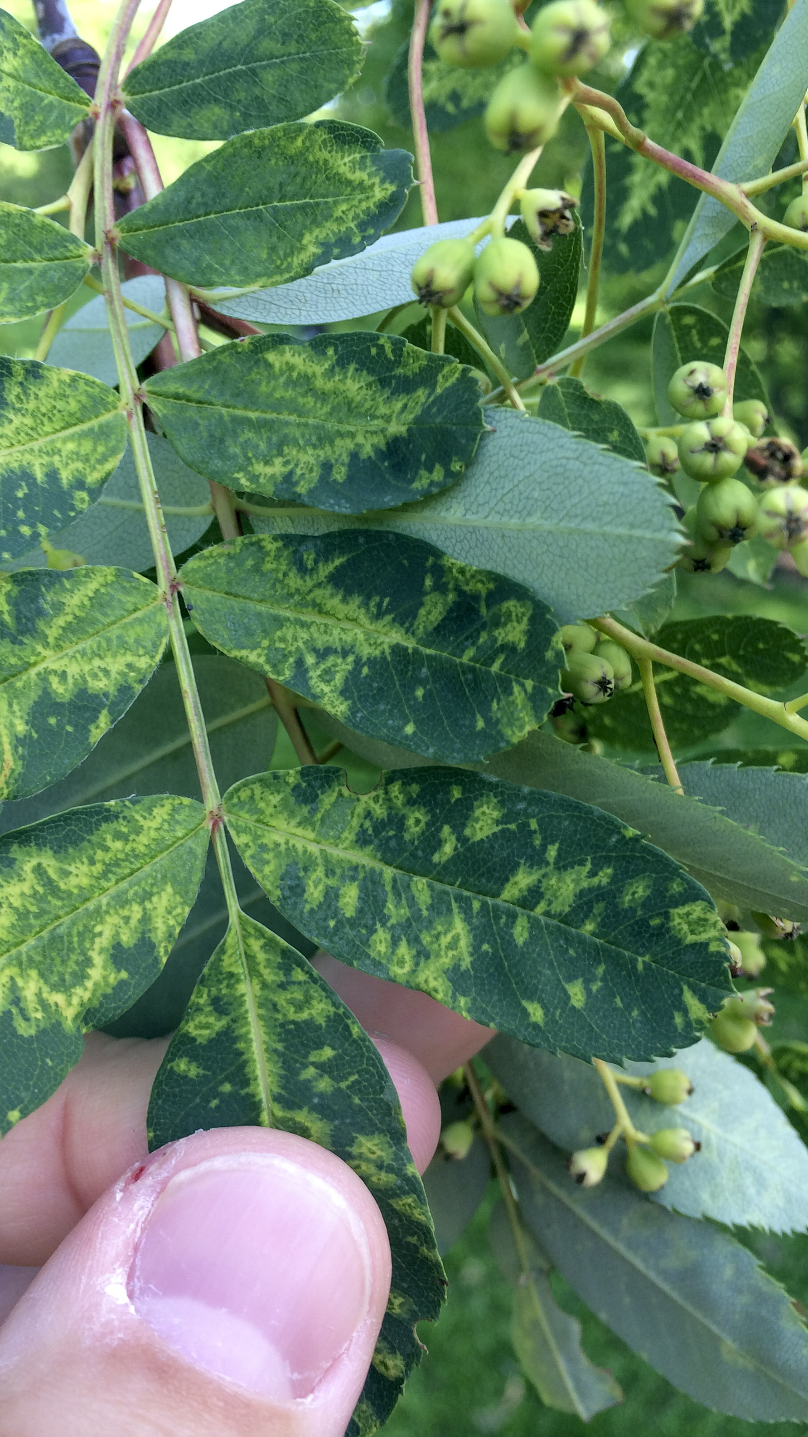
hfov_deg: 35.5
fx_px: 1257
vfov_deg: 59.5
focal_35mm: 33
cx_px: 318
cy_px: 725
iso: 40
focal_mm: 4.12
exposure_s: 1/120
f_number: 2.2
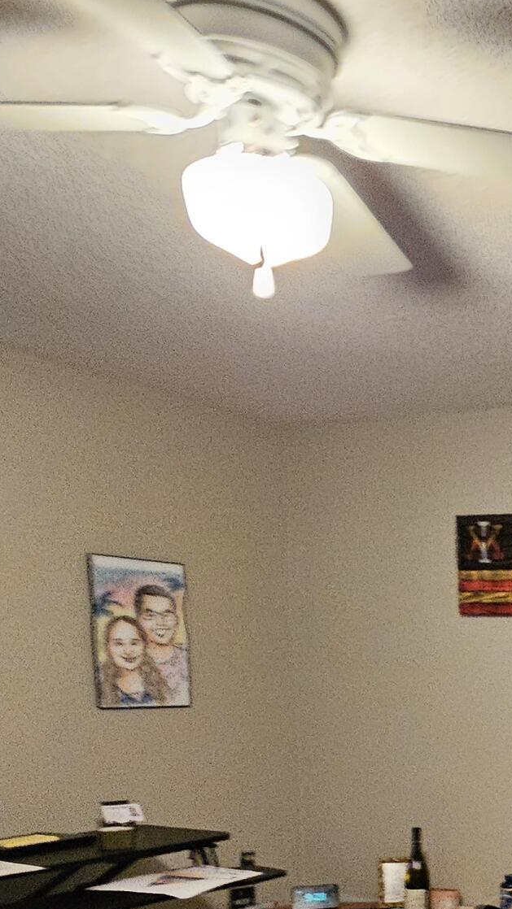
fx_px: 917
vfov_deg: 48.7
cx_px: 778
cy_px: 769
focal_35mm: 38
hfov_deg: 24.1
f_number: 2.2
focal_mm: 2.2
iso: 640
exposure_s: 1/24
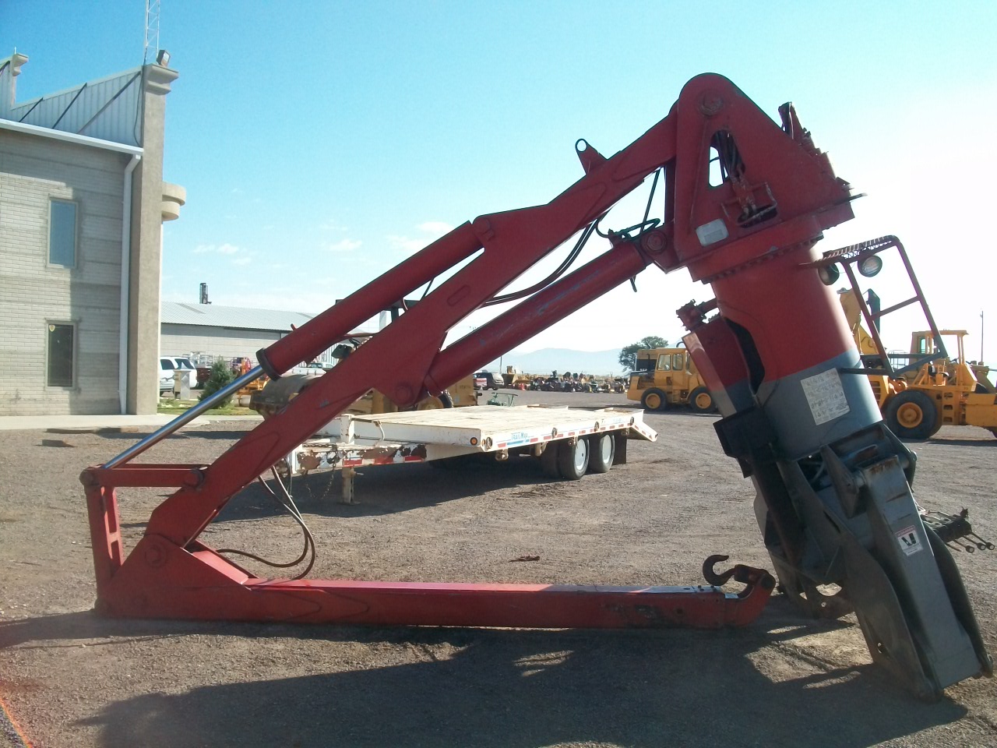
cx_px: 498
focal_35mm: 34
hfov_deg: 54.0
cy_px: 374
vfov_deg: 41.8
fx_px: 979
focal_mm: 5.7
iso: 80
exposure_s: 1/250
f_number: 5.5
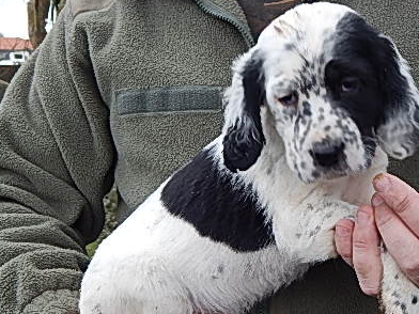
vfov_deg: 23.4
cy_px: 237
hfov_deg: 30.9
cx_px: 281
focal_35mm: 62
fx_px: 750
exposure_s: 1/50
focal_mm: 6.8
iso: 125
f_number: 3.4
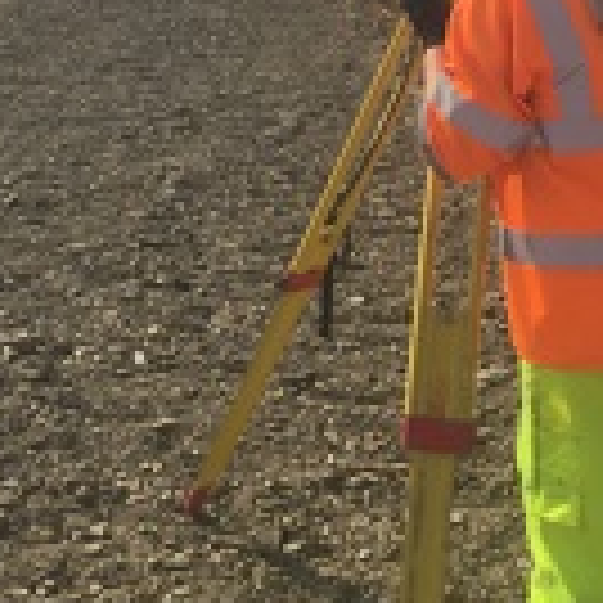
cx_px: 261
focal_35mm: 67
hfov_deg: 25.7
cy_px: 72
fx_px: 1320
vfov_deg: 25.0
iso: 25
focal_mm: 4.15
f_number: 2.2
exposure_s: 1/1709
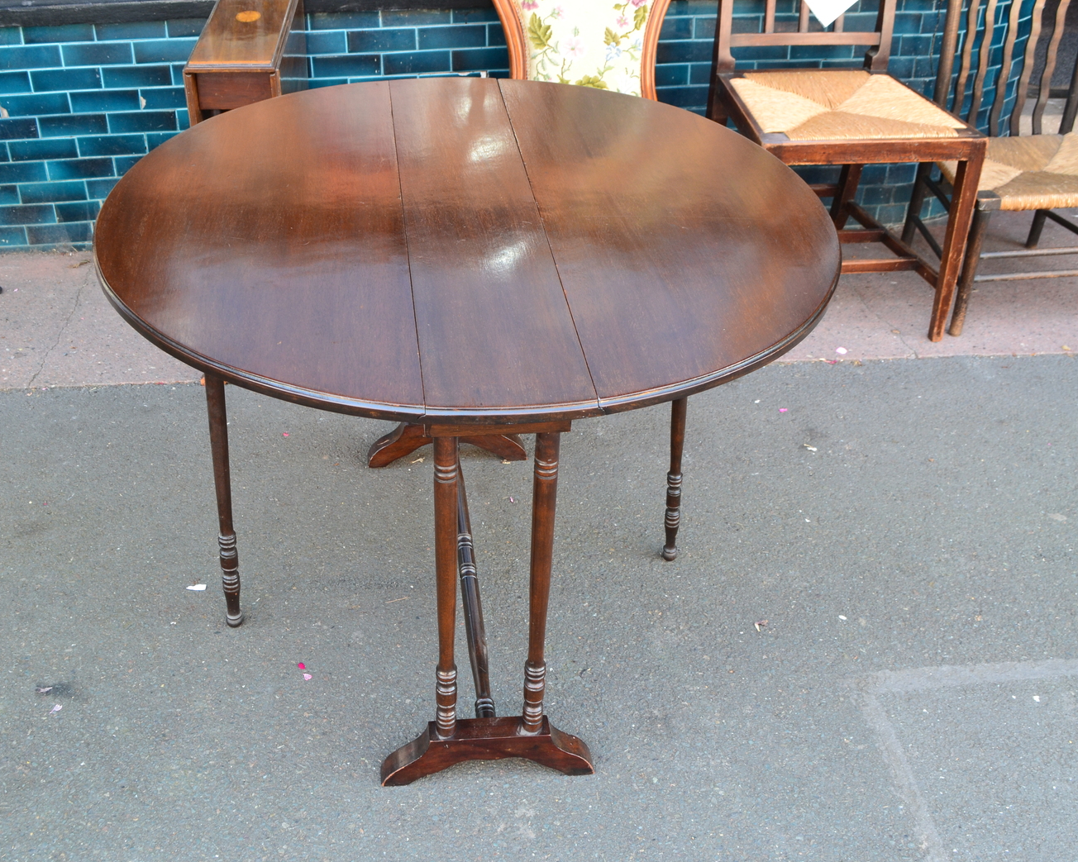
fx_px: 1212
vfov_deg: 39.2
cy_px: 424
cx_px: 490
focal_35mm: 38
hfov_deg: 47.9
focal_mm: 22
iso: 400
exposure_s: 1/25
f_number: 7.1
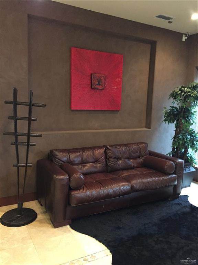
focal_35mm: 29
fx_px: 221
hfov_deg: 48.2
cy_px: 132
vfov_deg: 61.7
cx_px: 99
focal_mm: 4.15
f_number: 2.2
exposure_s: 1/15
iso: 400
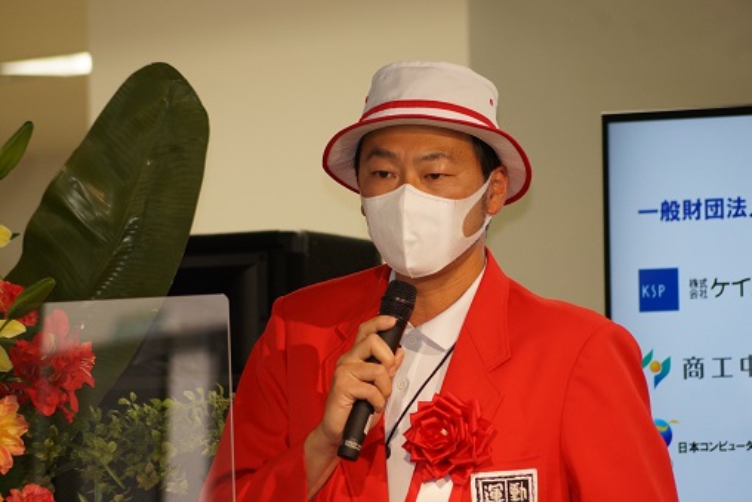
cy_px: 251
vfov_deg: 4.6
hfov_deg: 6.9
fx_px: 6268
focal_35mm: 300
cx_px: 376
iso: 500
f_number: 5.6
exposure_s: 1/160
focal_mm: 200
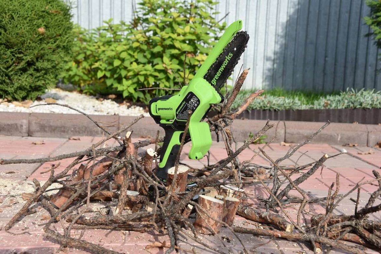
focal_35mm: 56
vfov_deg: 24.2
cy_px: 127
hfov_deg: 35.6
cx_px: 190
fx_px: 593
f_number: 9
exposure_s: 1/320
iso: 200
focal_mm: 56
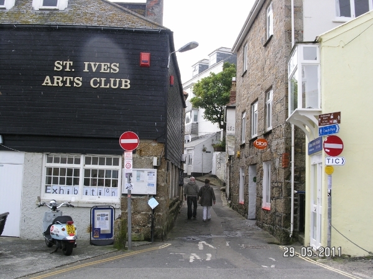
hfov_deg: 49.0
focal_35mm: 38
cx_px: 186
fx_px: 409
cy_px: 140
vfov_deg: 37.7
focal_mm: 7.8
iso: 100
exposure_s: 1/350
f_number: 5.6
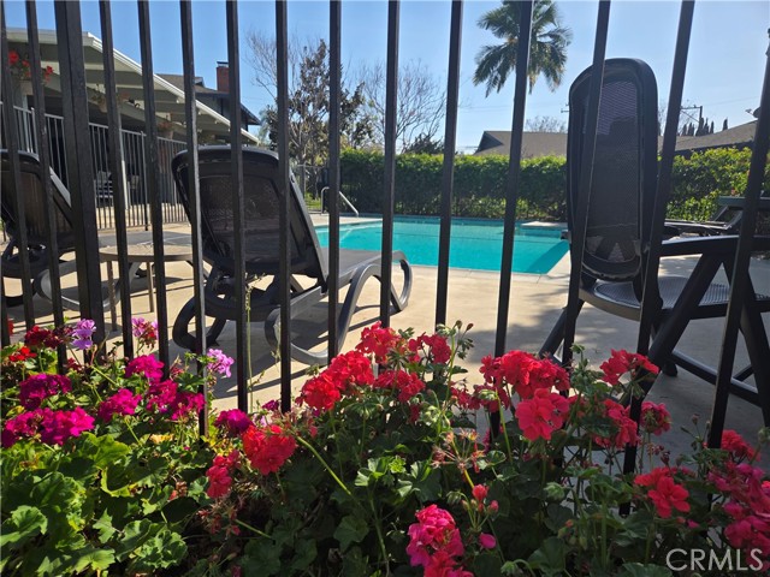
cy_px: 288
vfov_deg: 58.9
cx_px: 385
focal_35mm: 23
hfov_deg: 73.9
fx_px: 512
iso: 80
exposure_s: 1/3913
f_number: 1.8
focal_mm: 5.4
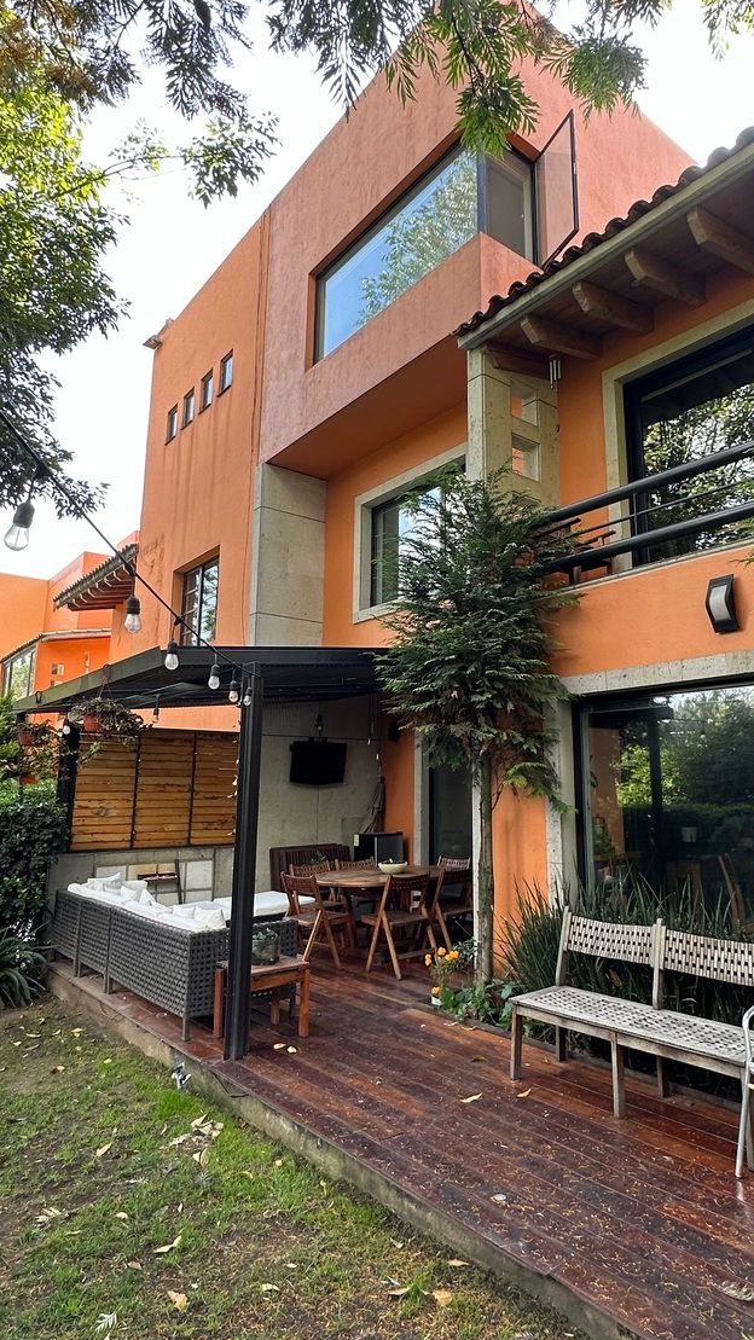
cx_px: 445
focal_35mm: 22
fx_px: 782
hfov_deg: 51.2
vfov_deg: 81.1
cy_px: 639
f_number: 2.2
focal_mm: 2.22
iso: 40
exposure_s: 1/99
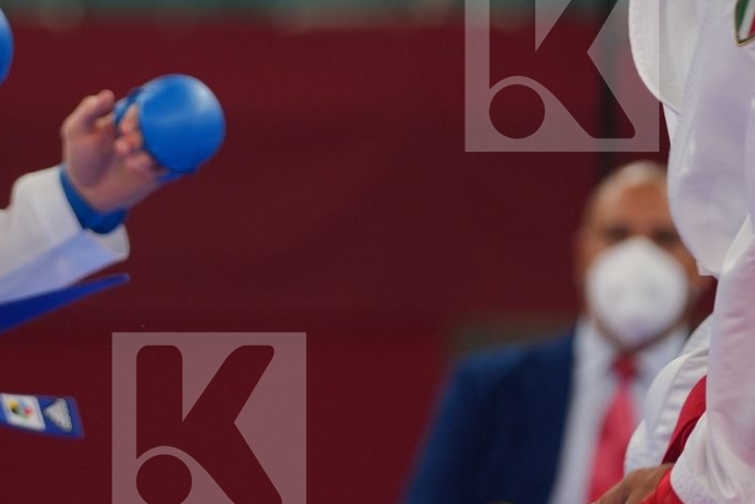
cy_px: 57
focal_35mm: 665
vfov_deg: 2.1
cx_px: 209
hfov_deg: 3.1
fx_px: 13951
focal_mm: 179
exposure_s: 1/500
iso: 250
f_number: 2.8
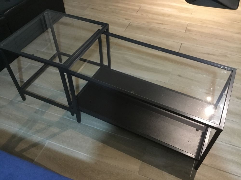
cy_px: 90
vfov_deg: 45.4
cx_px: 120
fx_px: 216
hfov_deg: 58.4
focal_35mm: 31
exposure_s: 1/17
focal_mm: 3.3
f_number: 2.4
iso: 500
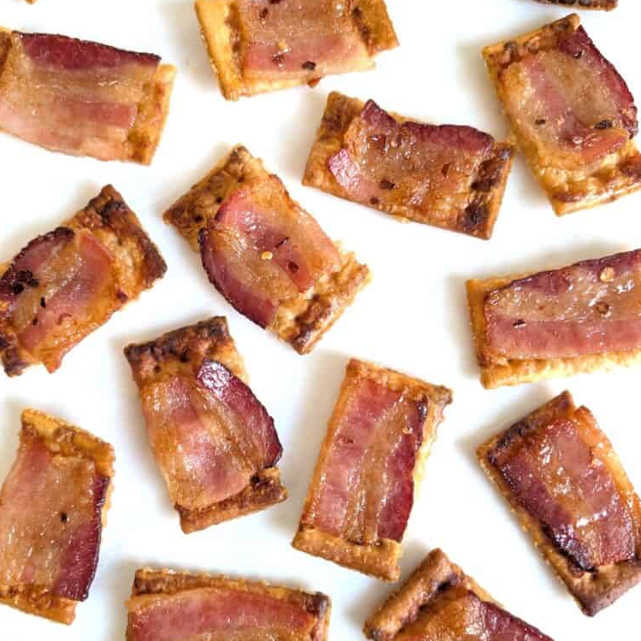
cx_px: 321
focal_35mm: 29
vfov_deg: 55.6
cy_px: 347
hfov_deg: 55.6
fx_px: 608
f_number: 1.68
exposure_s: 1/23.8
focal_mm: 6.9
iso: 156
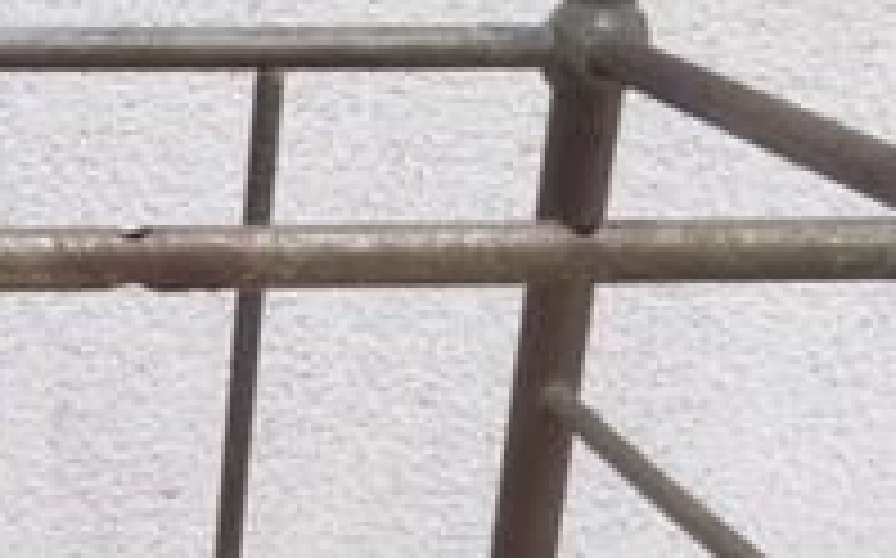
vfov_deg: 12.6
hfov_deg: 19.8
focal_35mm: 99
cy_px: 783
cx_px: -171
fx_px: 2415
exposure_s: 1/111
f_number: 2.2
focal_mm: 4.15
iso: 32
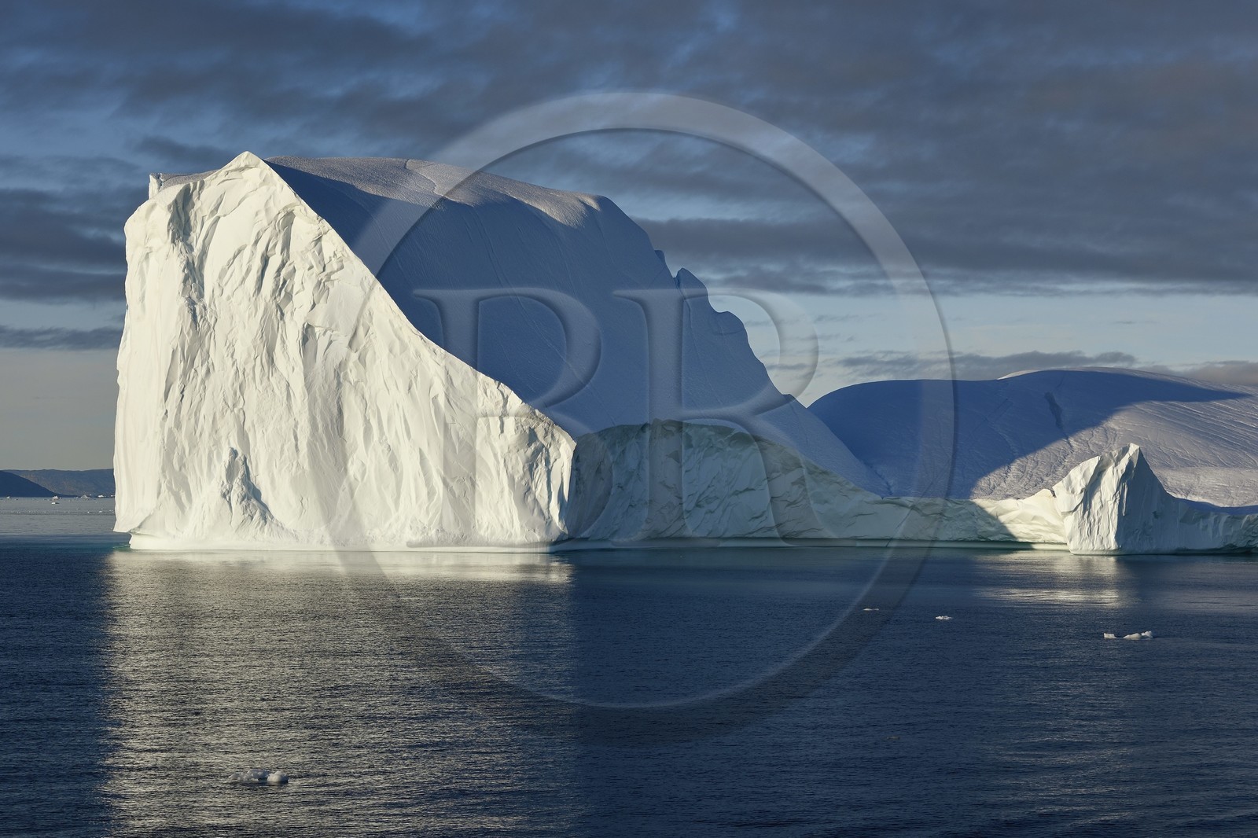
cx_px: 629
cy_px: 419
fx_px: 2969
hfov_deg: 23.9
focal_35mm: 85
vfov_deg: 16.1
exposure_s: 1/320
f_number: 13
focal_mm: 85
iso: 200
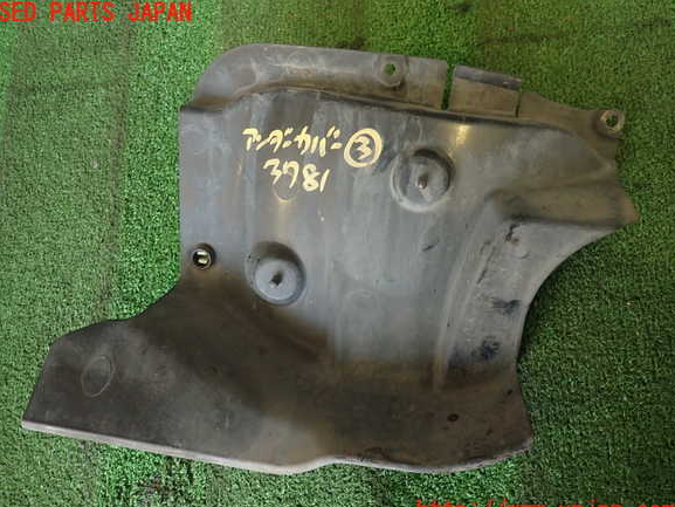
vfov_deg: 53.1
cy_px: 262
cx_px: 330
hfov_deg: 67.3
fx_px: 507
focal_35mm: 26
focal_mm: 4.5
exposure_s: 1/50
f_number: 2
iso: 200
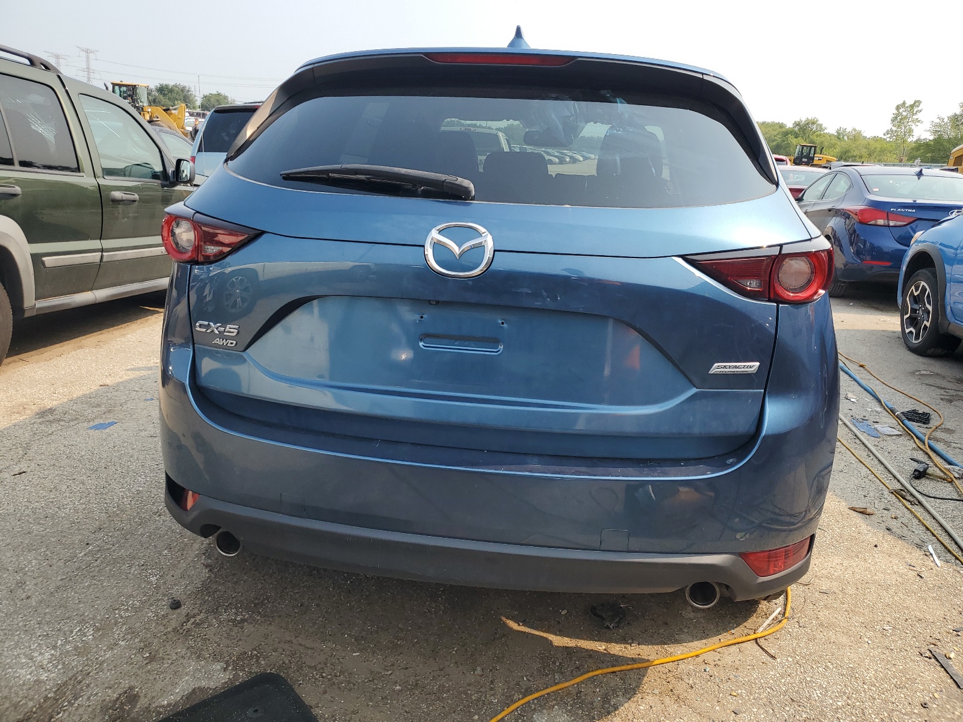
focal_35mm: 26
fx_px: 723
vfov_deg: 53.1
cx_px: 482
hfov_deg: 67.3
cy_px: 361
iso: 50
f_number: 1.5
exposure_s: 1/1667
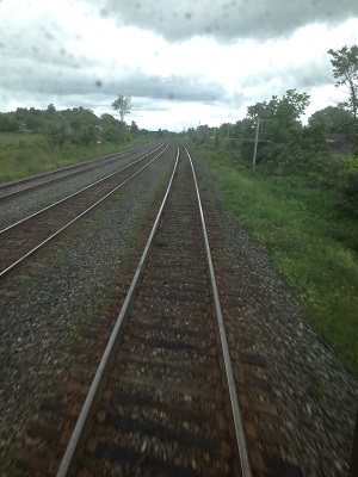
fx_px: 483
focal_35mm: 35
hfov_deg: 40.7
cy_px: 238
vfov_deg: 52.6
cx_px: 179
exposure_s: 1/358
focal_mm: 4.28
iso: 50
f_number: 2.4
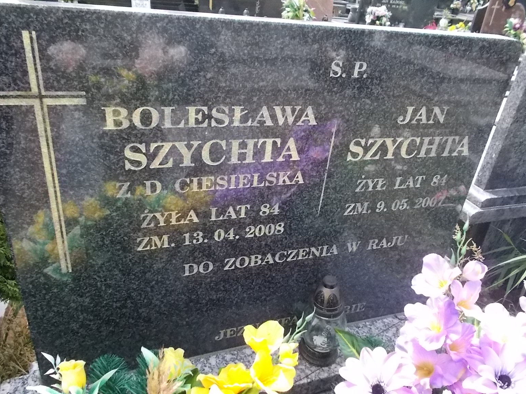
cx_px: 270
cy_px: 191
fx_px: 410
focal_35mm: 27
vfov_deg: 51.4
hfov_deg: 65.3
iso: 400
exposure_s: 1/160
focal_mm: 4.6
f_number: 8
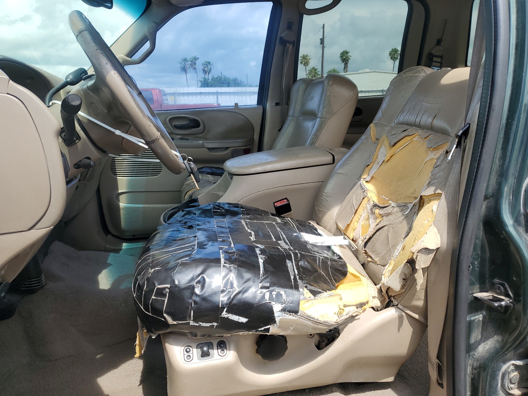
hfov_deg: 67.3
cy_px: 198
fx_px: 397
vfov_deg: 53.1
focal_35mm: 26
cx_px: 264
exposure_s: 1/1250
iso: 50
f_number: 1.5
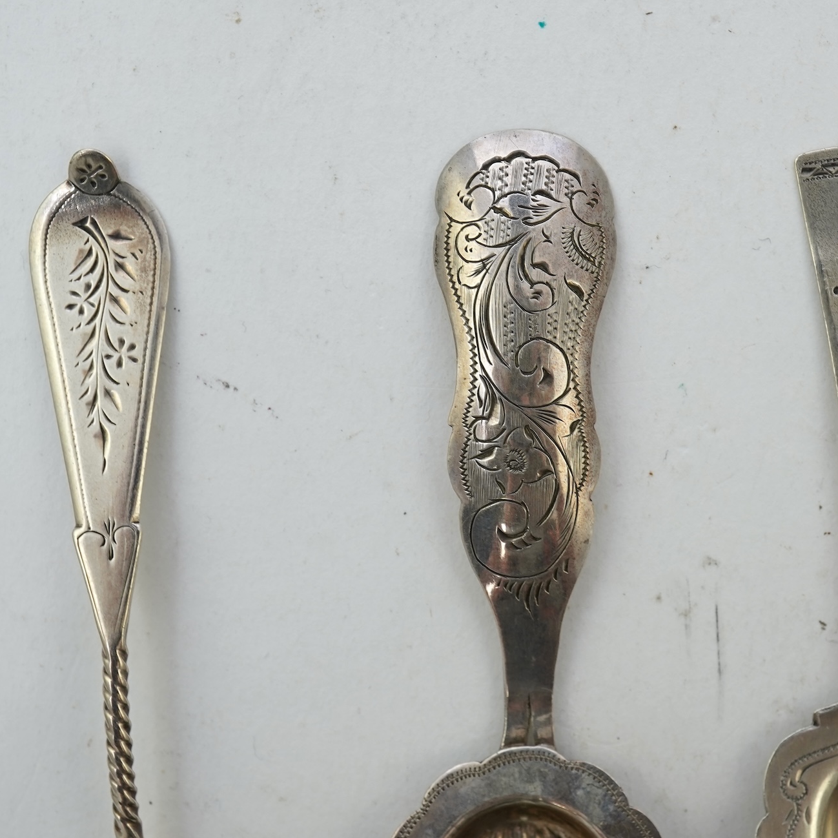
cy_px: 418
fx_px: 1589
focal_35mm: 58
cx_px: 509
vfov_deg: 29.6
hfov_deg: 29.5
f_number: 13
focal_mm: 30
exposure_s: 1/50
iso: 250
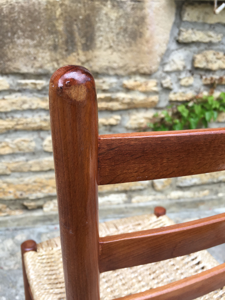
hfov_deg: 48.2
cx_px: 112
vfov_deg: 61.7
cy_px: 150
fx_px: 251
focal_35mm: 29
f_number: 2.2
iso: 25
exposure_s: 1/120
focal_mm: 4.15
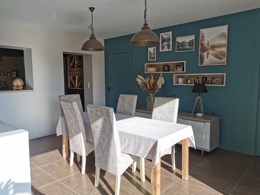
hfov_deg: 65.3
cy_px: 98
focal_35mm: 27
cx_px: 130
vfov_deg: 51.4
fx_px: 203
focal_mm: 5.58
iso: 50
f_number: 1.8
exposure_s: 1/343
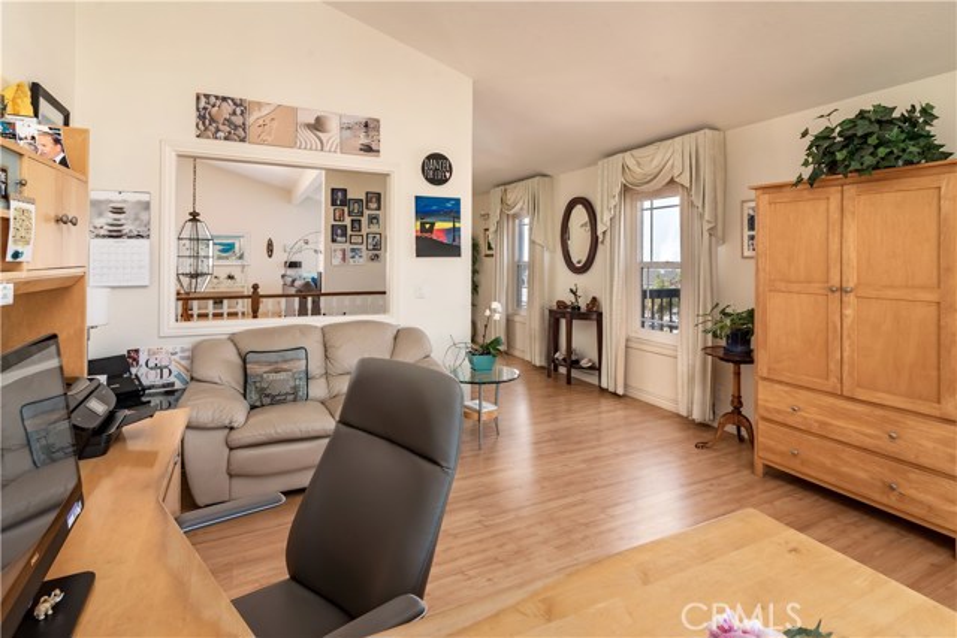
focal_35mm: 16
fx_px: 425
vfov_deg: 73.8
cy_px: 319
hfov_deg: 96.7
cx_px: 478
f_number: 9
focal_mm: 16
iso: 250
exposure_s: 1/13
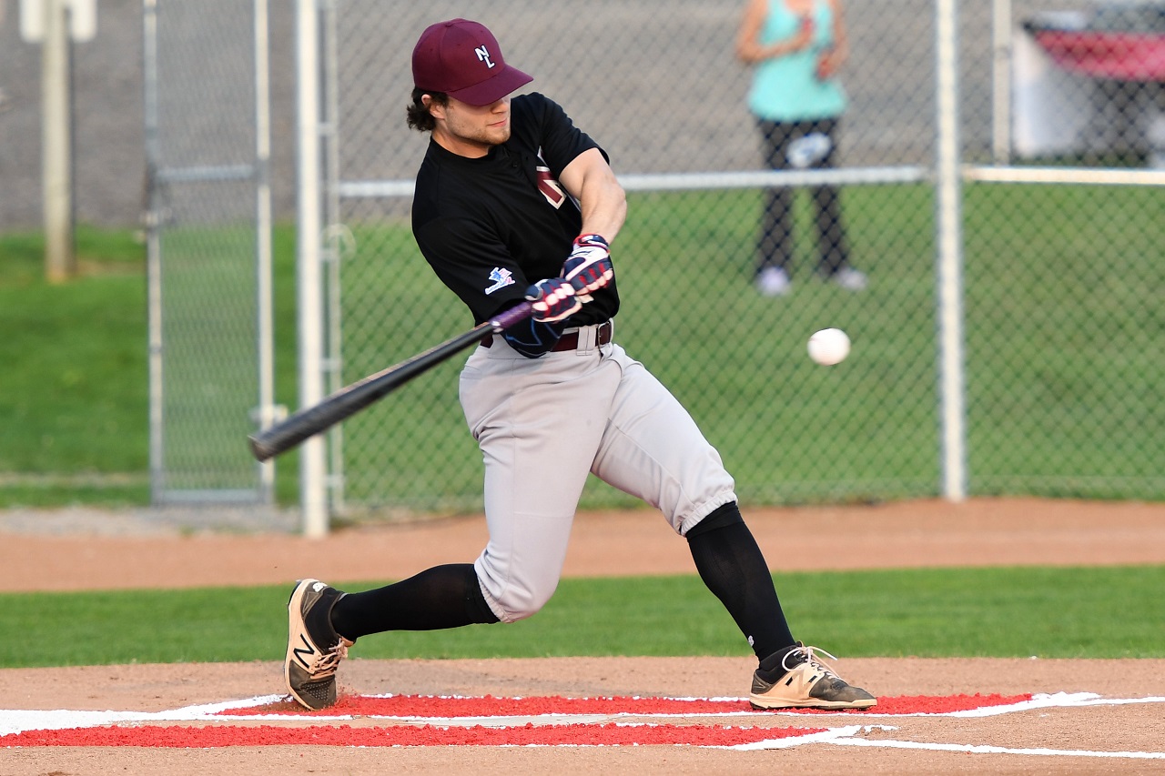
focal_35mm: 270
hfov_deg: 7.6
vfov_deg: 5.1
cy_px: 388
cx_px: 582
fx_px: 8736
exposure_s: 1/1000
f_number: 2.8
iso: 320
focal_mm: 180
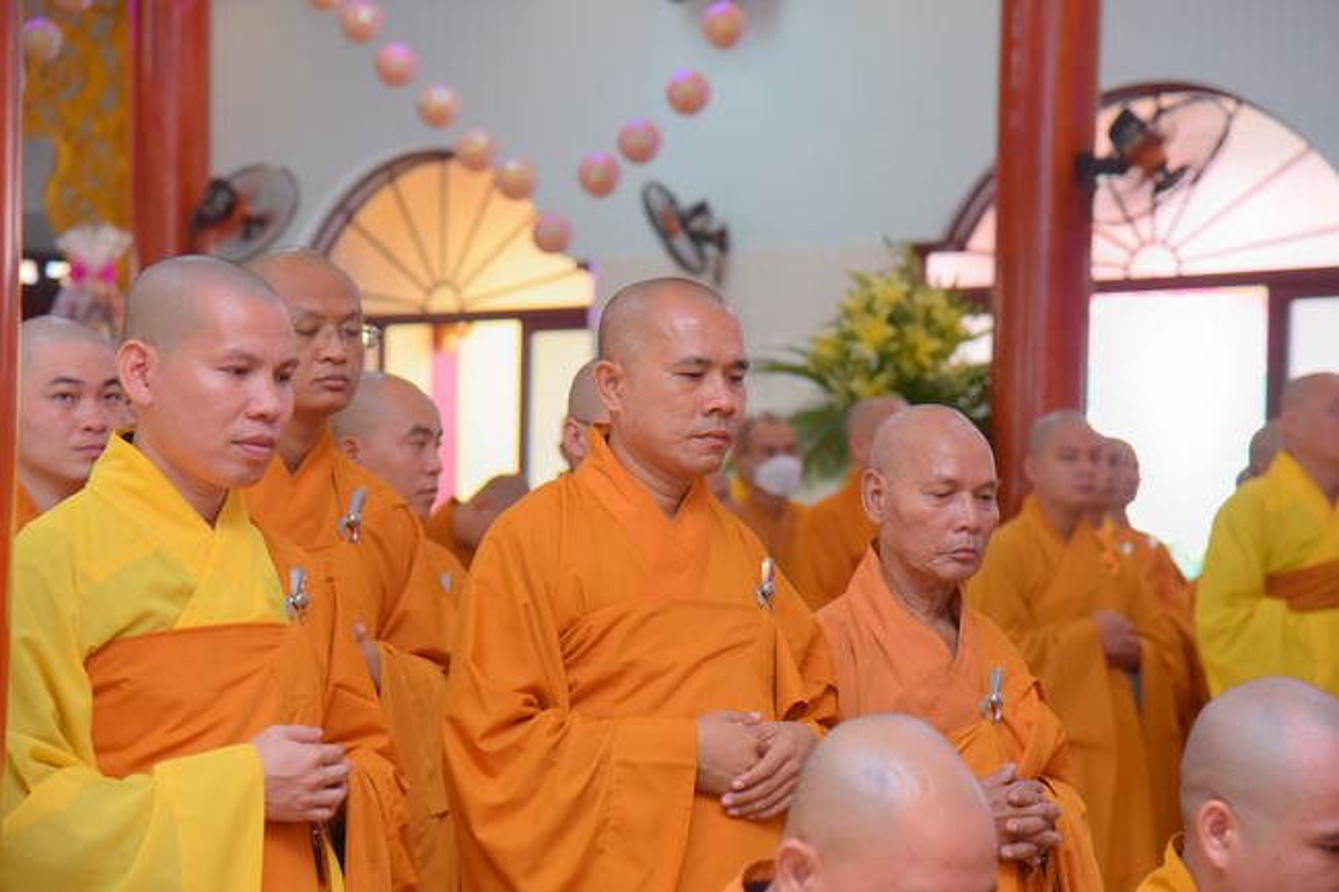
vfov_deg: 13.7
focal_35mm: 100
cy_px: 446
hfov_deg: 20.4
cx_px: 670
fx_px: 3718
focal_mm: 100
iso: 1250
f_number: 5.6
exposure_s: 1/125
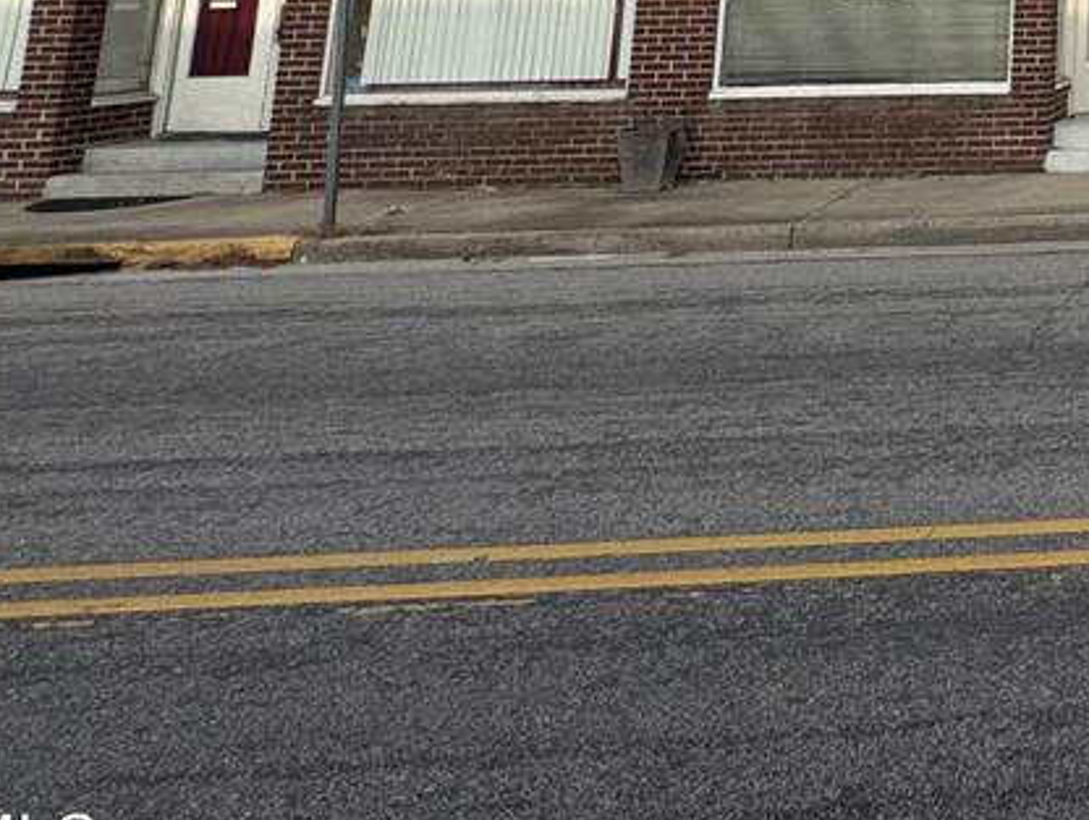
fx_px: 1354
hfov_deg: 34.9
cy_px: -301
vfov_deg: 27.1
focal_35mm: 43
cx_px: 1306
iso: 50
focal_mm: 2.22
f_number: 2.2
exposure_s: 1/1048
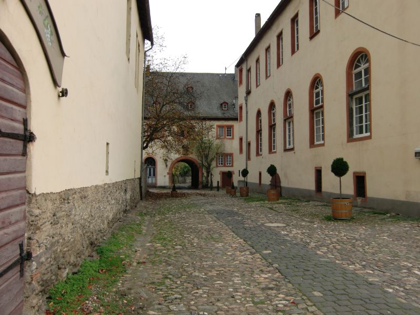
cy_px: 158
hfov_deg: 61.7
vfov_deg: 48.2
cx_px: 210
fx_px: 352
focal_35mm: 29
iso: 64
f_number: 3.5
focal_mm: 5.2
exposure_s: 1/160
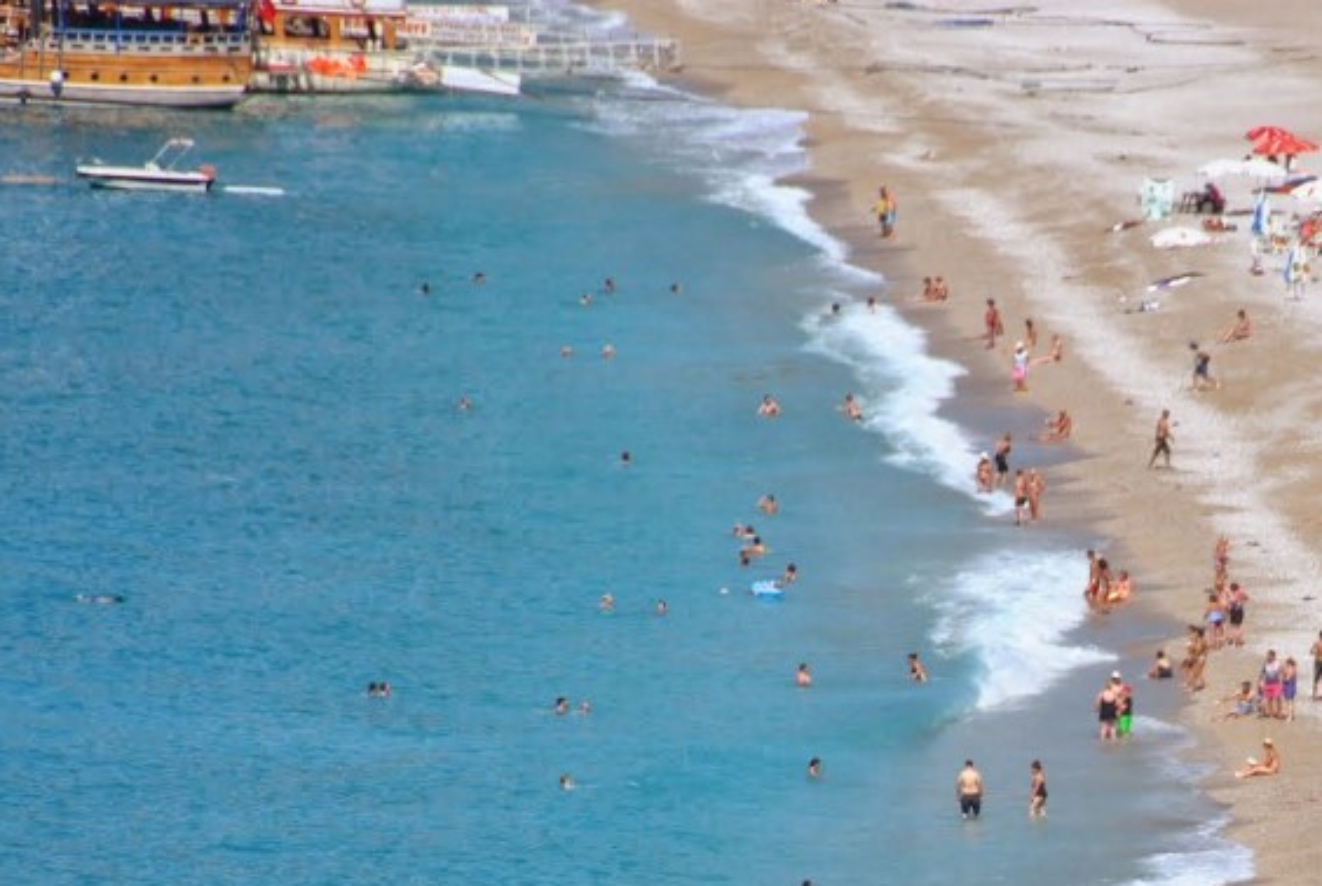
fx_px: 22436
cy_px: 858
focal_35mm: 610
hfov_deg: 3.4
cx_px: 1079
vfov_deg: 2.3
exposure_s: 1/1000
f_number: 5.6
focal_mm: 200
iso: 200
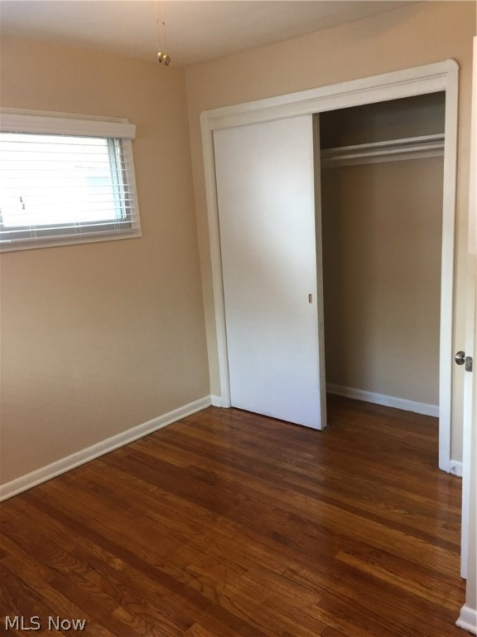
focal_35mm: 29
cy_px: 318
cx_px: 238
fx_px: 533
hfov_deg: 48.2
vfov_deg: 61.7
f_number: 2.2
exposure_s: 1/30
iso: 100
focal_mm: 4.15
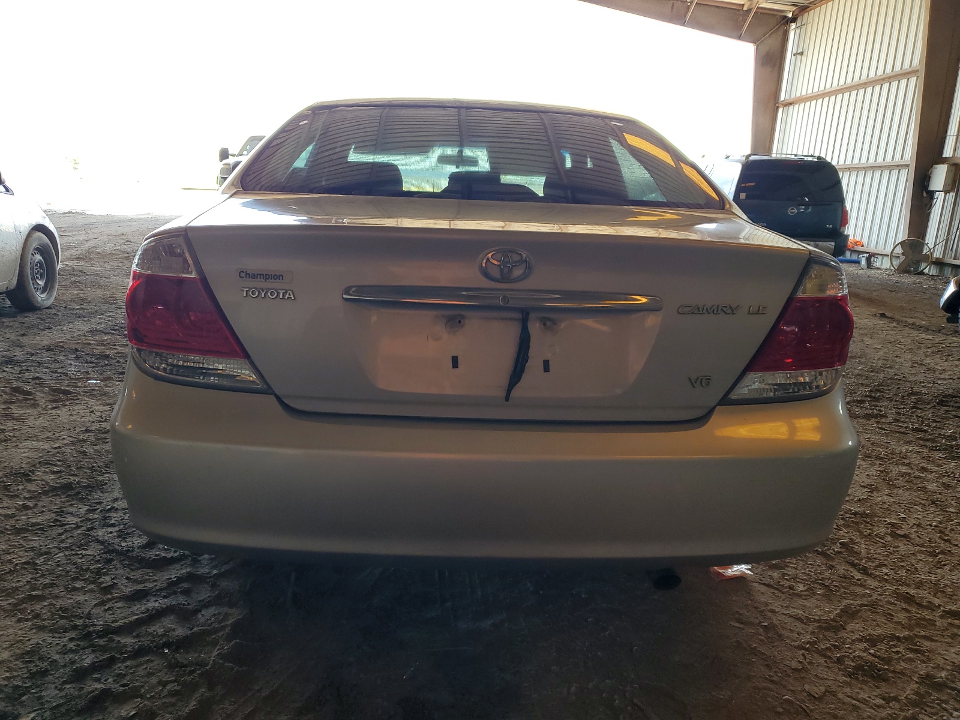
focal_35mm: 26
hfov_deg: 67.3
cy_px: 360
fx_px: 721
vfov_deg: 53.1
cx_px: 480
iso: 58
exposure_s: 1/120
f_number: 1.5
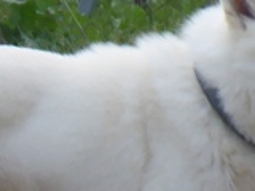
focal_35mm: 1014
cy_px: 164
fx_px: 7470
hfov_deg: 2.0
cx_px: 61
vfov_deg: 1.5
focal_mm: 22.8
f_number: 5.9
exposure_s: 1/125
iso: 100
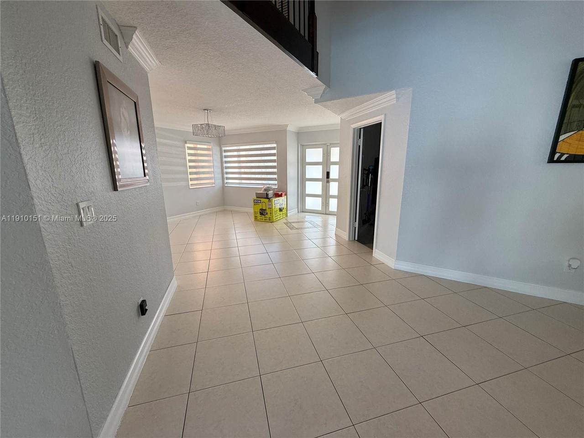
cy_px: 219
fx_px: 236
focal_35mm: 14
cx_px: 292
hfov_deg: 102.1
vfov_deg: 85.7
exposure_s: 1/120
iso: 100
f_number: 2.2
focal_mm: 2.22
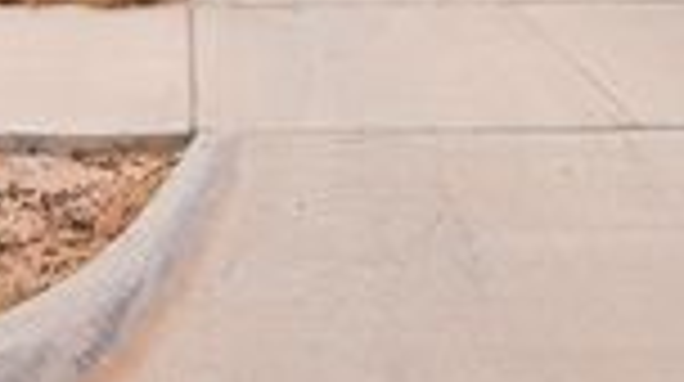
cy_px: -357
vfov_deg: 14.7
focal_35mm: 69
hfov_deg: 30.2
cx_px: 194
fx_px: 1250
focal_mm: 20
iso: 125
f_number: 8
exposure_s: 1/30
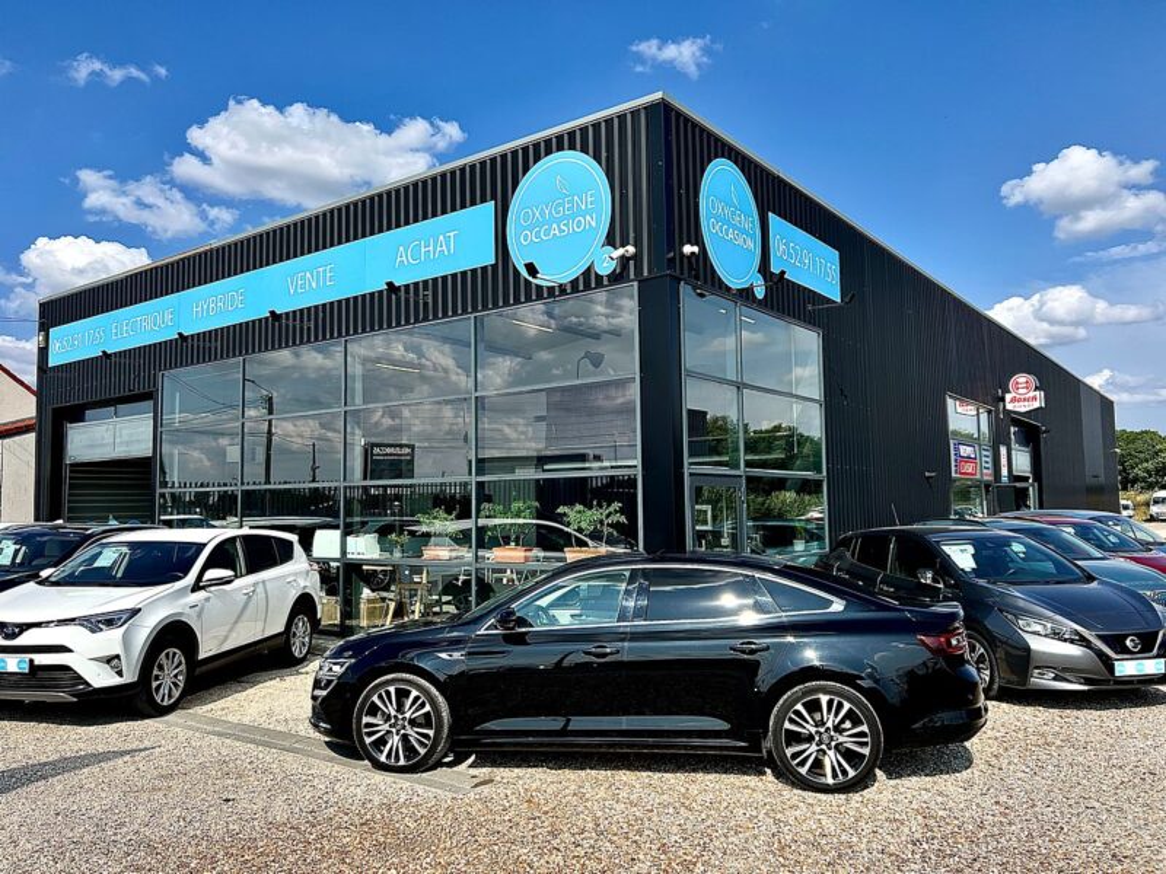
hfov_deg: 67.3
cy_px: 437
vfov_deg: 53.1
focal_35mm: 26
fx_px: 876
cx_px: 583
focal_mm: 5.7
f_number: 1.5
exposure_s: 1/4274
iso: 50
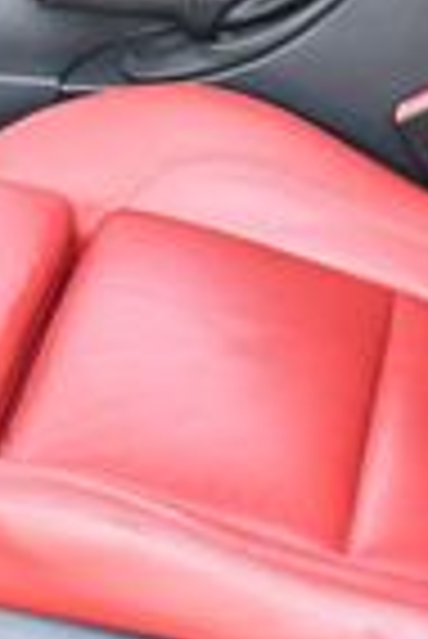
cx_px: 248
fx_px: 2882
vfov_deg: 12.5
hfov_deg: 8.5
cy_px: -50
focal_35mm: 162
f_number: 3.5
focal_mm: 18
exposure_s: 1/125
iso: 800
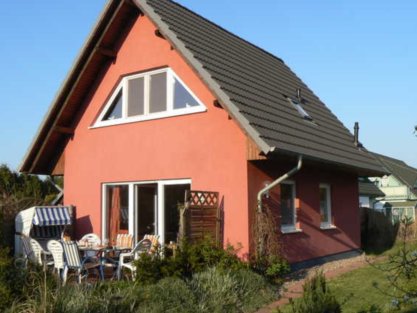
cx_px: 189
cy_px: 141
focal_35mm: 41
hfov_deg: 45.7
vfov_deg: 35.1
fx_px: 494
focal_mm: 6
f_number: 5.6
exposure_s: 1/320
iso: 80
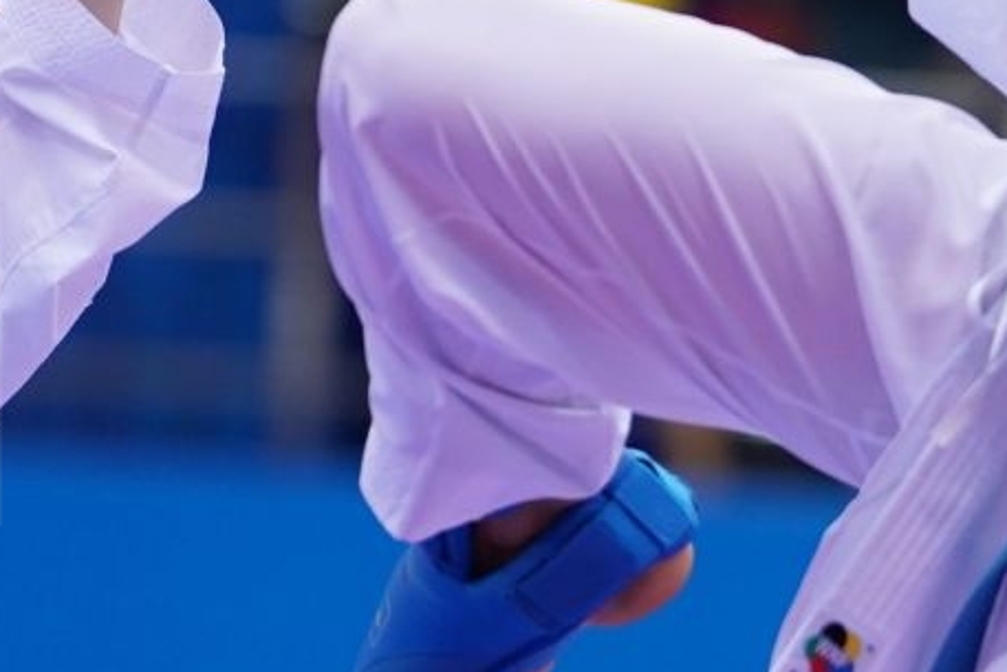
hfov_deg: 2.6
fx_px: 22048
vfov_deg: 1.7
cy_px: 326
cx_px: 542
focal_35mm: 788
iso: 1250
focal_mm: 200
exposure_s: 1/1000
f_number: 2.8
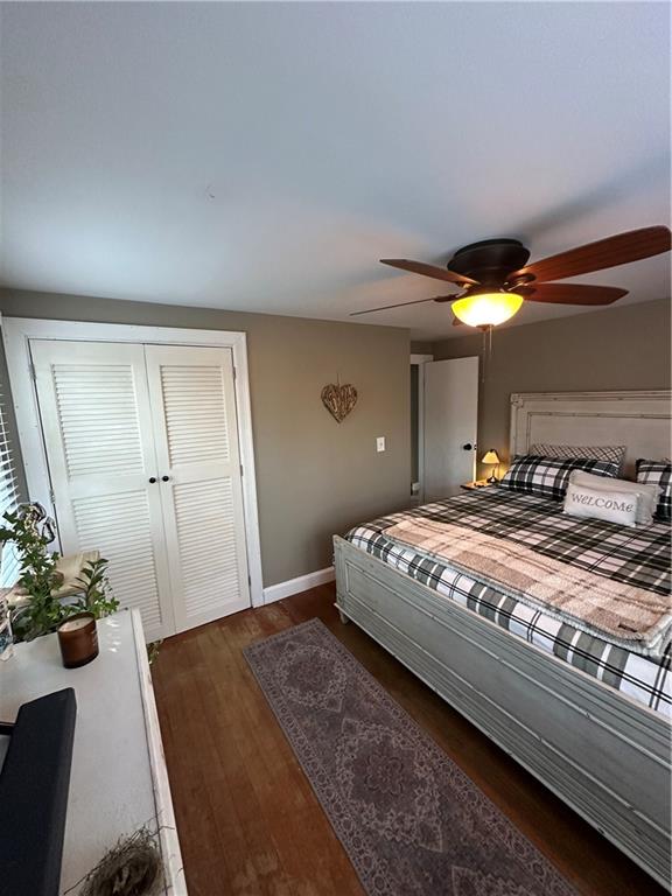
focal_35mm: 14
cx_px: 336
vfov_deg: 102.1
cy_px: 448
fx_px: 362
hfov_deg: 85.7
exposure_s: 1/60
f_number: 2.2
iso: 400
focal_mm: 2.22
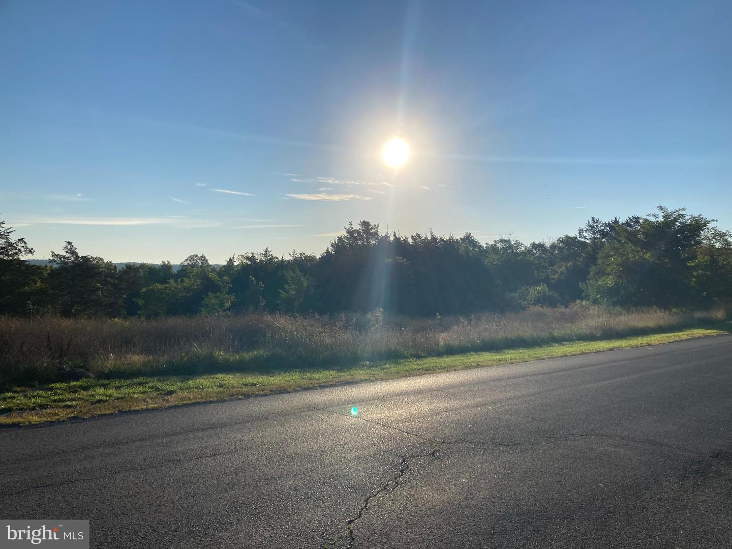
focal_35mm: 28
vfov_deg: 49.7
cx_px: 366
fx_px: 592
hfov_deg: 63.4
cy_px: 274
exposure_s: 1/4367
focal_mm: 3.99
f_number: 1.8
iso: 20
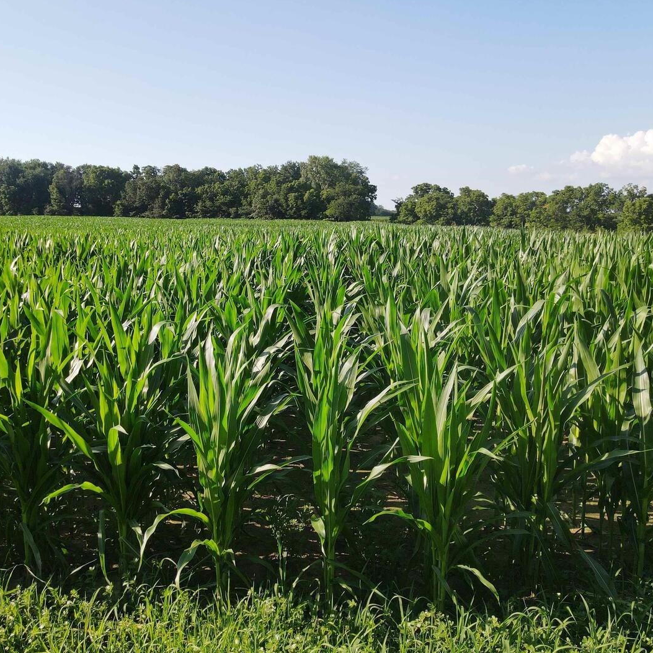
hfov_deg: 55.6
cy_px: 319
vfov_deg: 55.6
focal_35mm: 29
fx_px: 619
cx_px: 301
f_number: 2.8
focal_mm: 4.5
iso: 100
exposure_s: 1/400
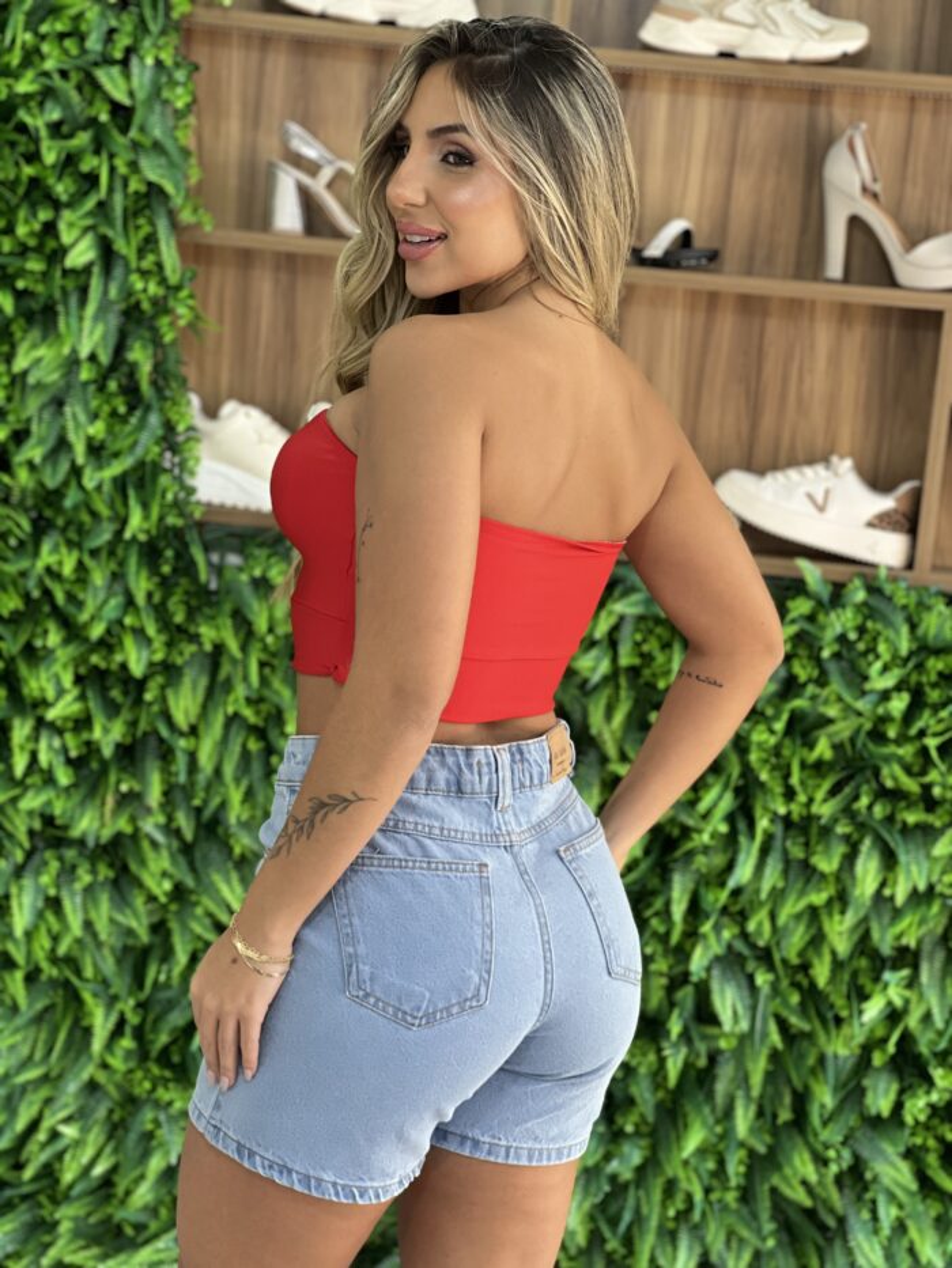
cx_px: 476
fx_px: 2823
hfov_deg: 19.1
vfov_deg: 25.3
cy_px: 634
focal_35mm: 77
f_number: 2.8
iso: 125
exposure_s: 1/60
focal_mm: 9
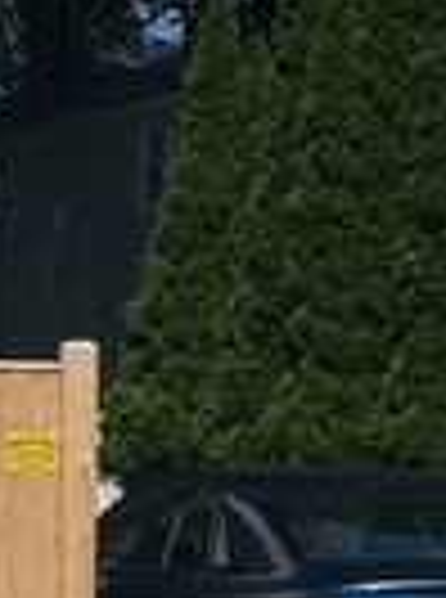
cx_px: -311
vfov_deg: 10.7
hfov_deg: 7.8
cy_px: 121
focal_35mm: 185
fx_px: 3194
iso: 32
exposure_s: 1/3367
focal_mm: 3.3
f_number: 2.4
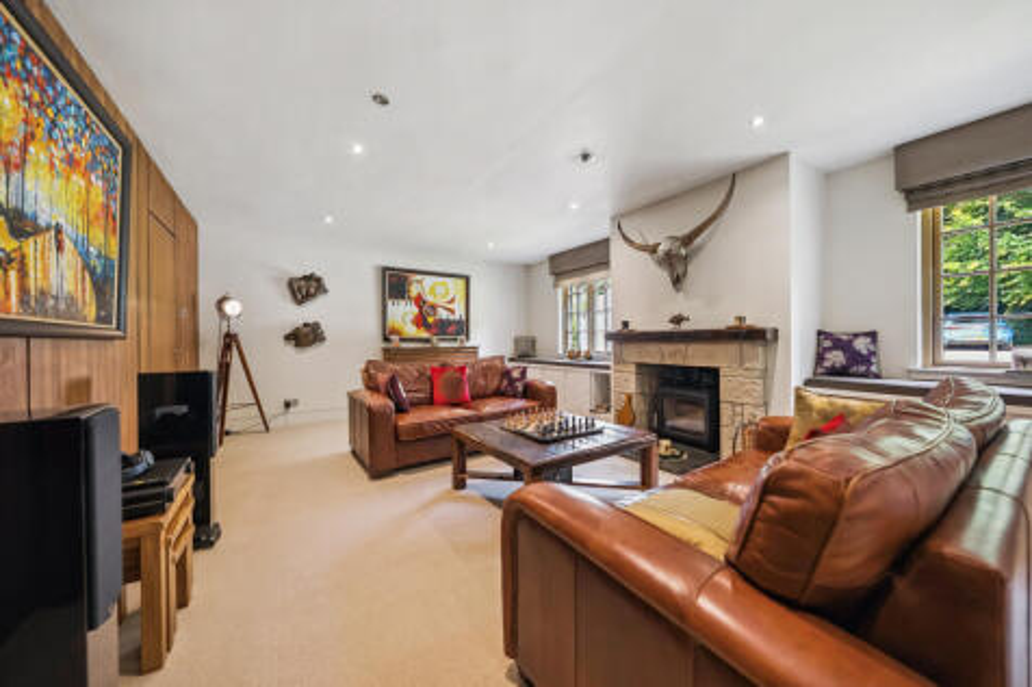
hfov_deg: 108.3
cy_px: 344
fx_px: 373
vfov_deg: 85.4
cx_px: 516
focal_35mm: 13
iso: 400
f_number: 4
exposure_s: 1/80
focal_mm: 13
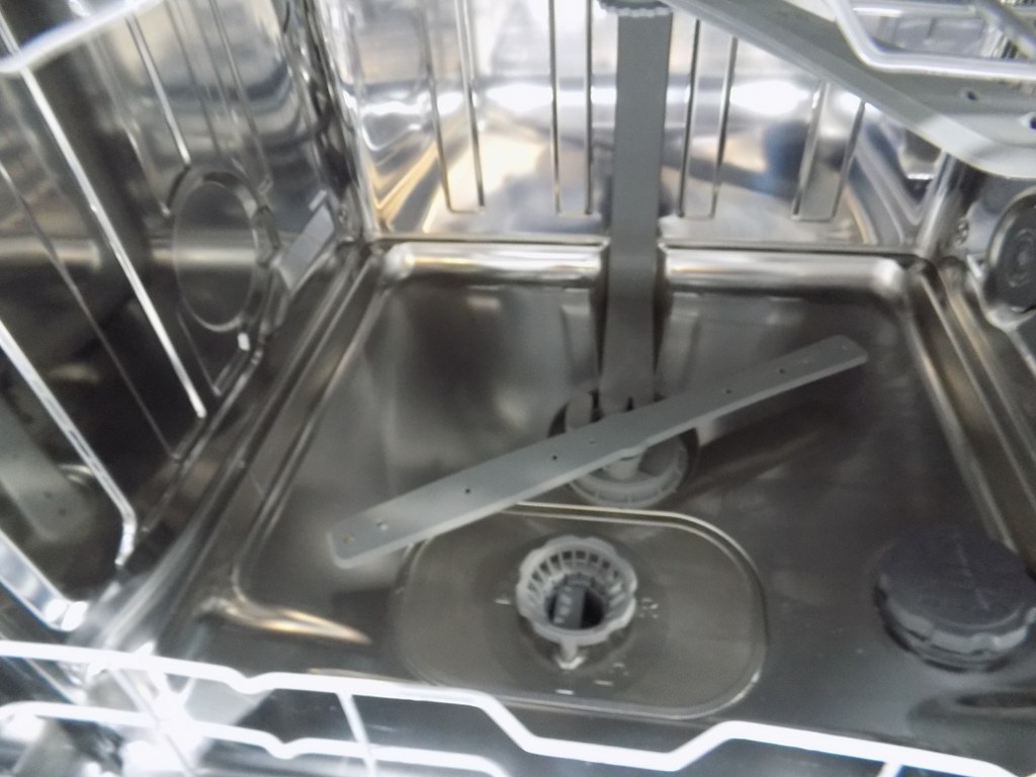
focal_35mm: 23
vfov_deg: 58.9
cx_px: 518
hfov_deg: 73.9
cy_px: 388
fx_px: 688
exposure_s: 1/4
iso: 400
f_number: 3.1
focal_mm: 4
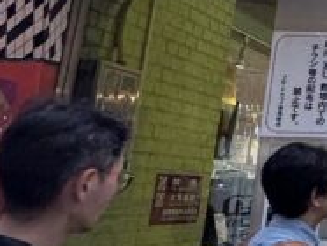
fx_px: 728
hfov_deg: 18.3
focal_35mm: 77
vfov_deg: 18.8
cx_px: 629
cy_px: 12
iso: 64
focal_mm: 2.22
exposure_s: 1/120
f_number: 2.2
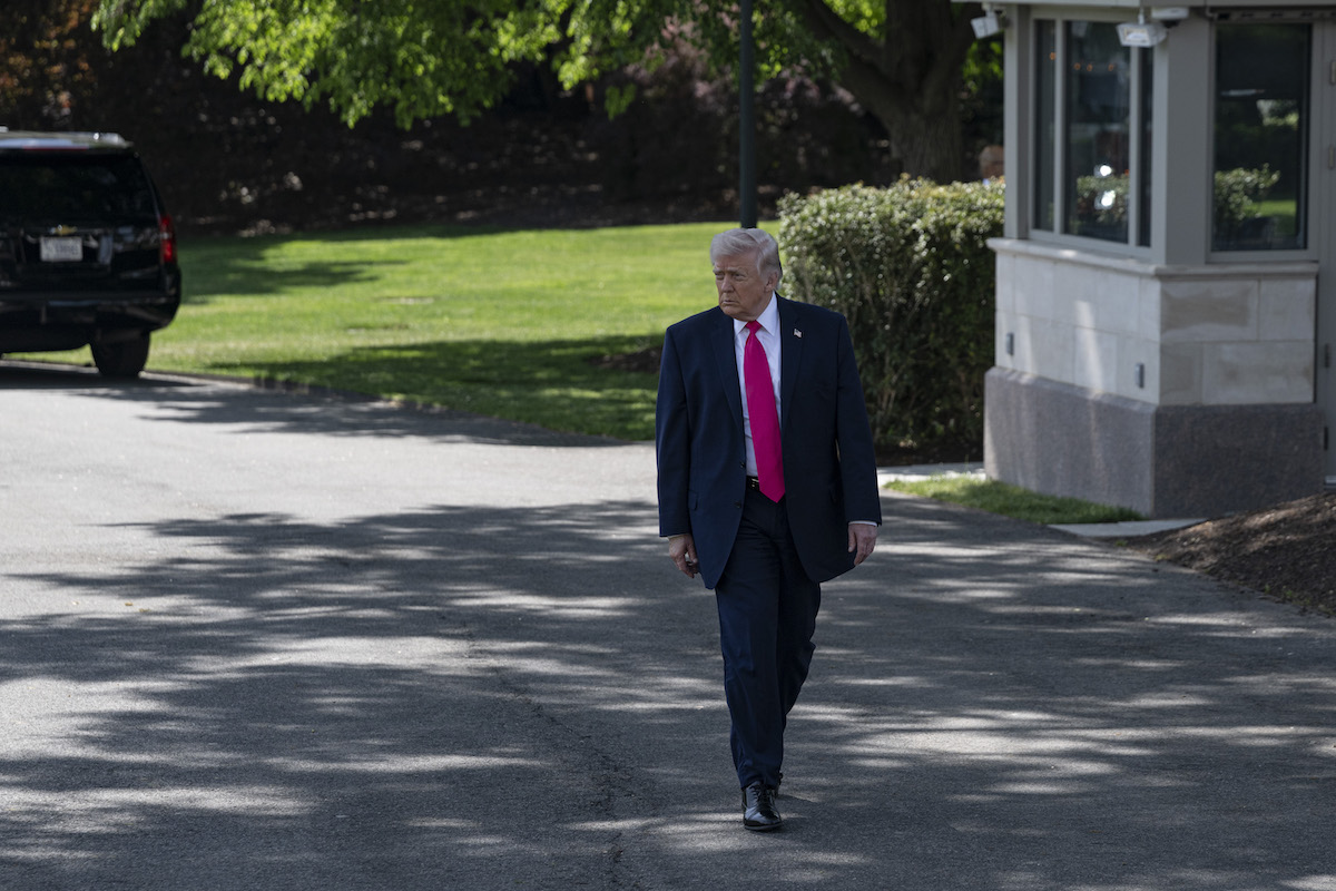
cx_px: 668
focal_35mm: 105
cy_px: 446
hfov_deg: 19.5
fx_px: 3896
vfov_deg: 13.0
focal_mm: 105
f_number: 4
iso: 160
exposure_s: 1/1600
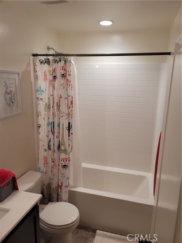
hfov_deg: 53.1
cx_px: 91
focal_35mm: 26
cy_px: 122
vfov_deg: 67.3
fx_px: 182
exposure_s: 1/120
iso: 100
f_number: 1.8
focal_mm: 5.4
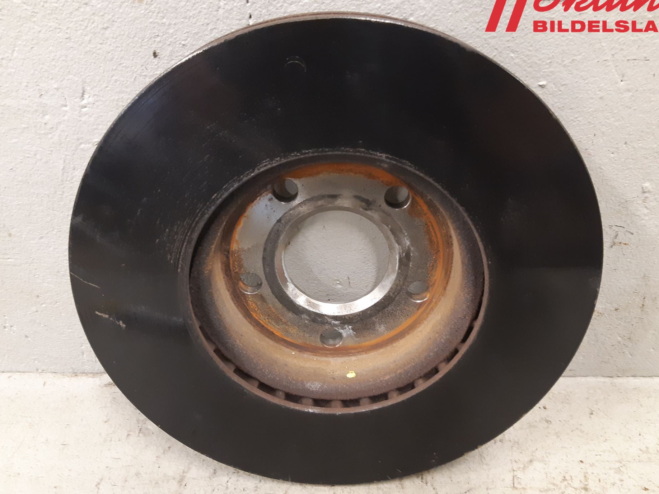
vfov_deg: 48.2
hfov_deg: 61.7
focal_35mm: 29
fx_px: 552
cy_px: 247
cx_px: 338
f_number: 1.7
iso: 200
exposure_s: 1/25
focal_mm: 3.93
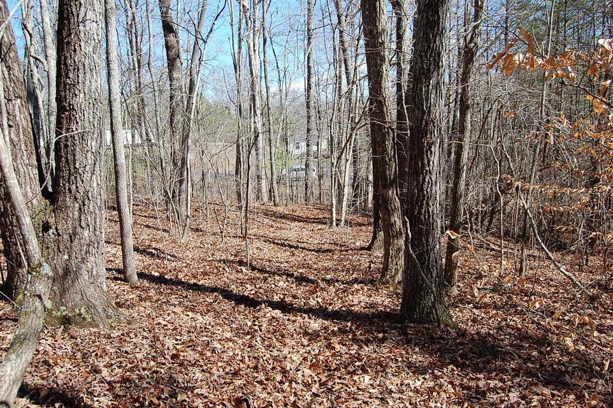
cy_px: 204
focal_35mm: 30
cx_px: 306
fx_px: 510
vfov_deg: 43.5
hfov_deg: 62.0
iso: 200
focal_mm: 20
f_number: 7.1
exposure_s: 1/200
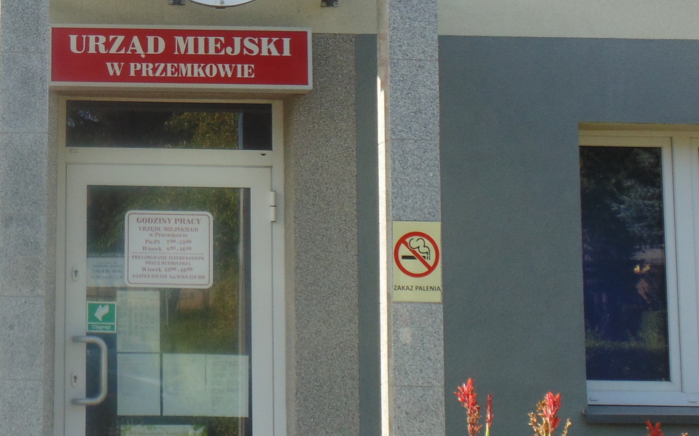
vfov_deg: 15.0
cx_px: 18
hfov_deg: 23.0
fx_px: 1657
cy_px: 119
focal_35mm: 87
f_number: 3.6
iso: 80
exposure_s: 1/250
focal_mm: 7.4
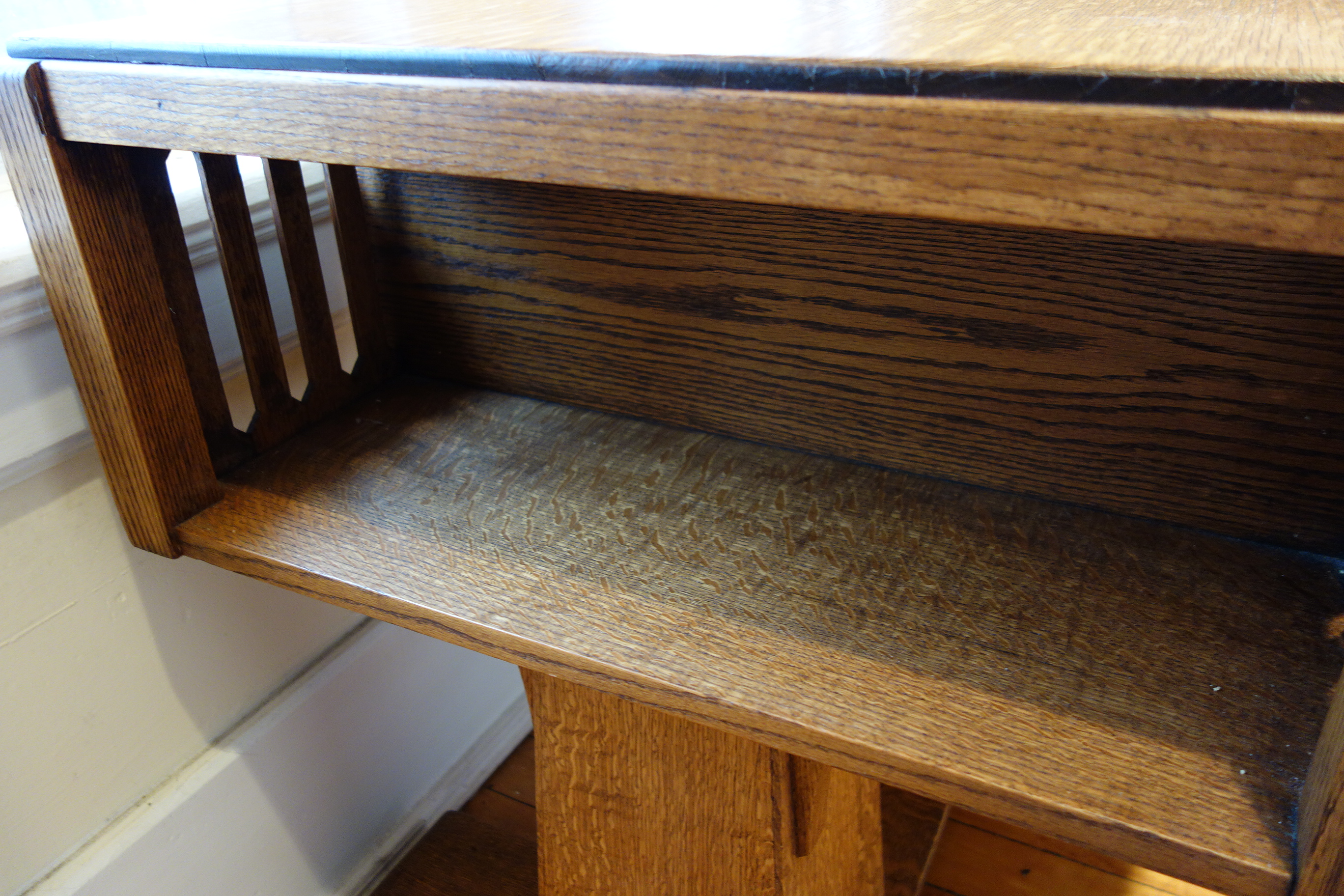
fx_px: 1045
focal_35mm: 28
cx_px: 672
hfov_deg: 65.5
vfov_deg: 46.4
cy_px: 448
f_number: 1.8
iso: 500
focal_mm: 10.4
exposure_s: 1/30
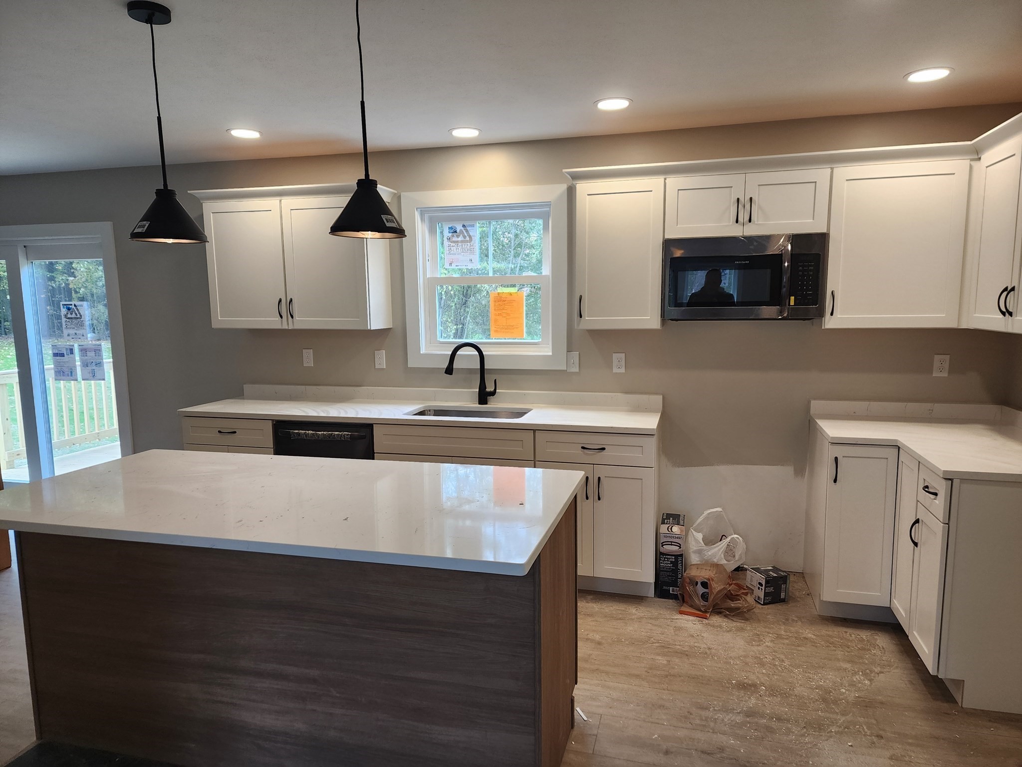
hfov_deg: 73.9
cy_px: 384
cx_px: 511
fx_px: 679
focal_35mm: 23
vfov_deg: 58.9
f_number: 1.8
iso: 125
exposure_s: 1/120
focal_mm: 6.4
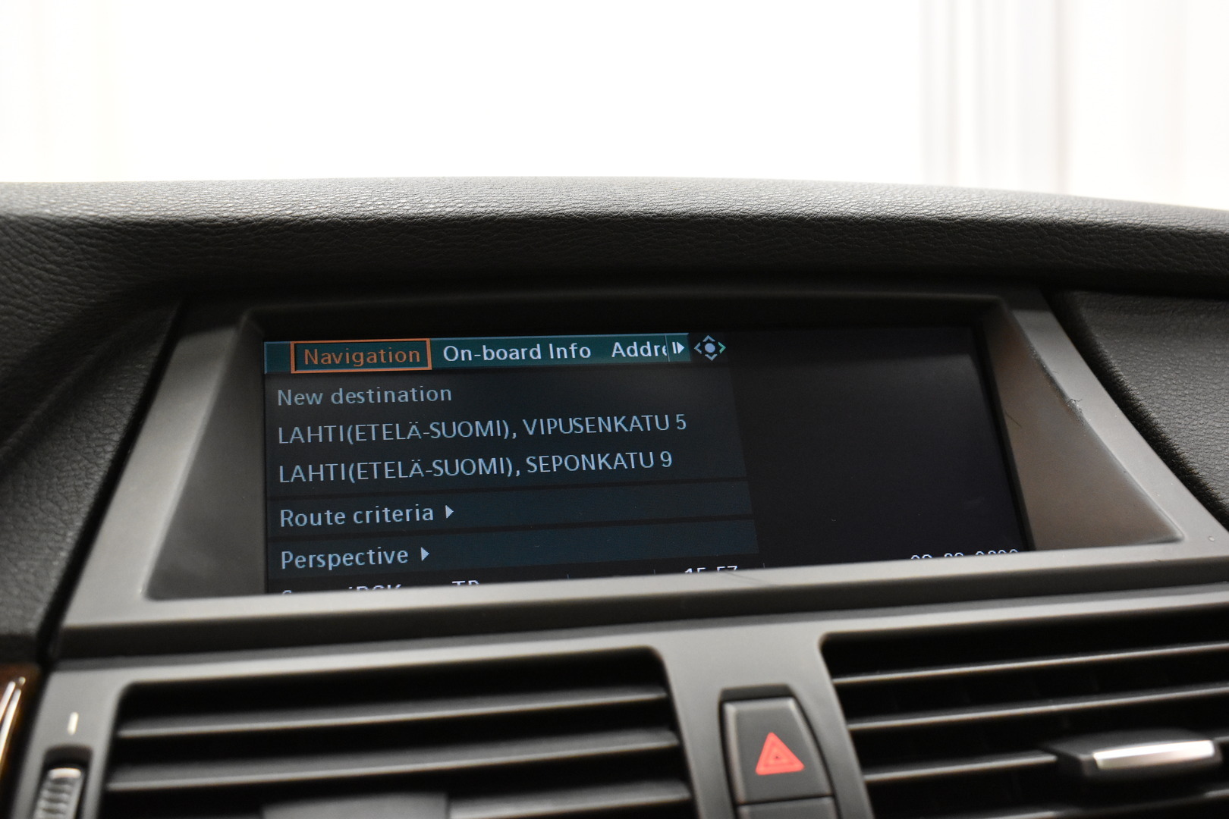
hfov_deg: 47.9
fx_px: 1383
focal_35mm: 40
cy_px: 410
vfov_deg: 33.0
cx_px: 614
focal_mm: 27
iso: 3200
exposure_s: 1/100
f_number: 5
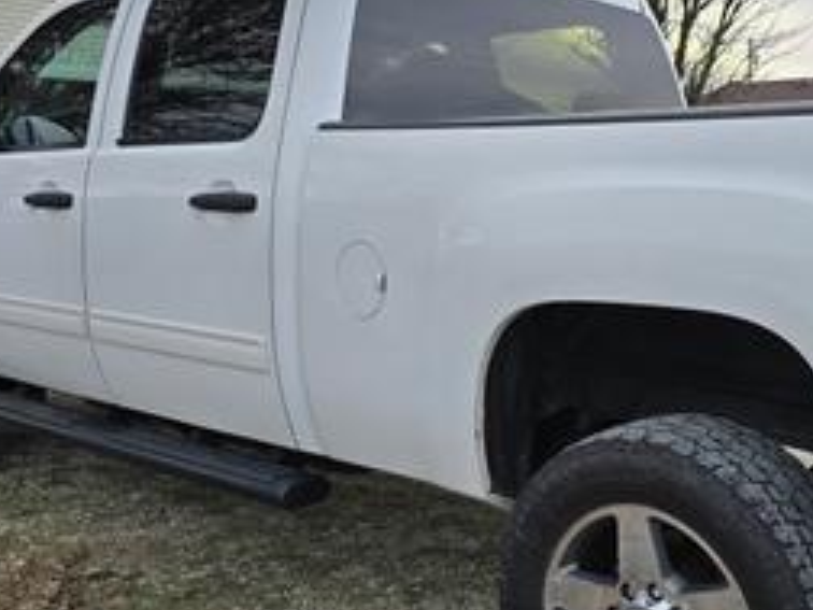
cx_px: 607
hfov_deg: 40.1
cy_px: 342
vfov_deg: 31.5
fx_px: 1080
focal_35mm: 46
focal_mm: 6.3
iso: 16
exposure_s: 1/180
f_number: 1.7
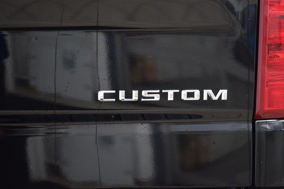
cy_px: 94
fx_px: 828
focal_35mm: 105
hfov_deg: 19.5
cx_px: 142
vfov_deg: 13.0
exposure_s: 1/30
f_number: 2.8
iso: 1600
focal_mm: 70
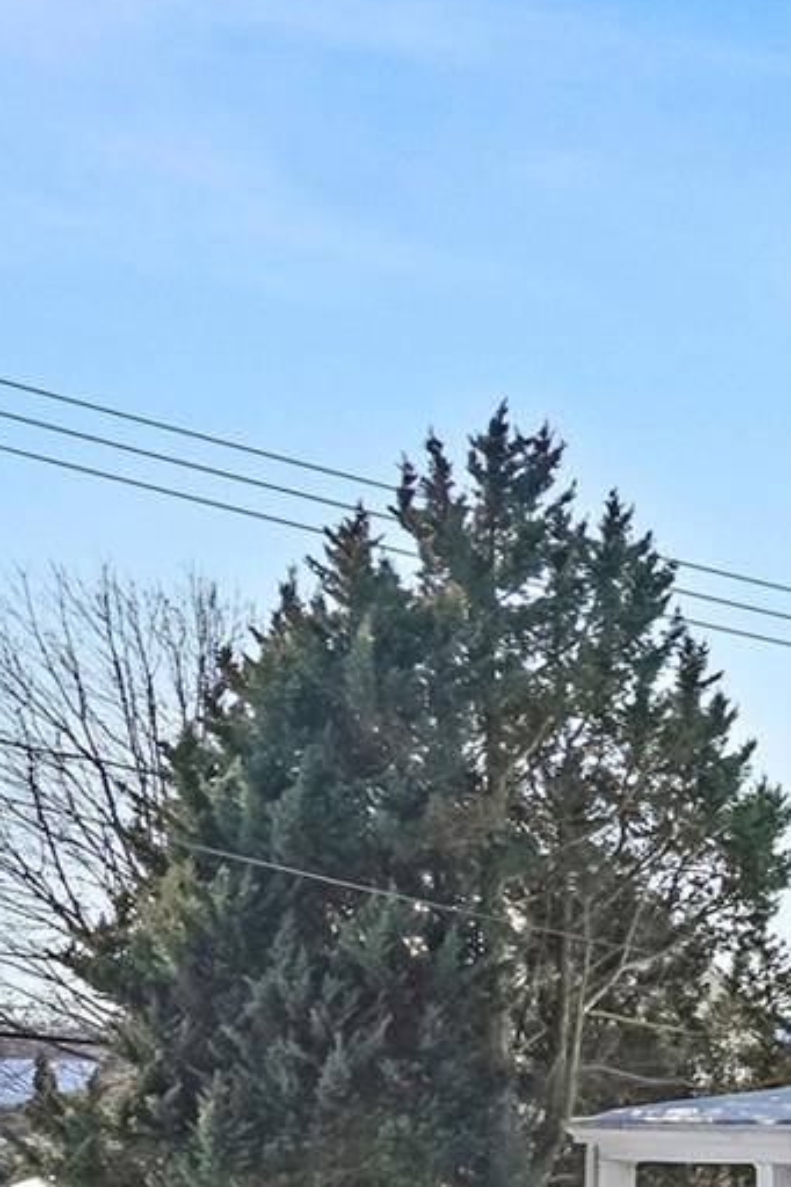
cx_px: 2215
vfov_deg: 28.9
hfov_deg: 12.2
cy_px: 991
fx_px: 2243
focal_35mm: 68
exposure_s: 1/50
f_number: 9
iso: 80
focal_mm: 17
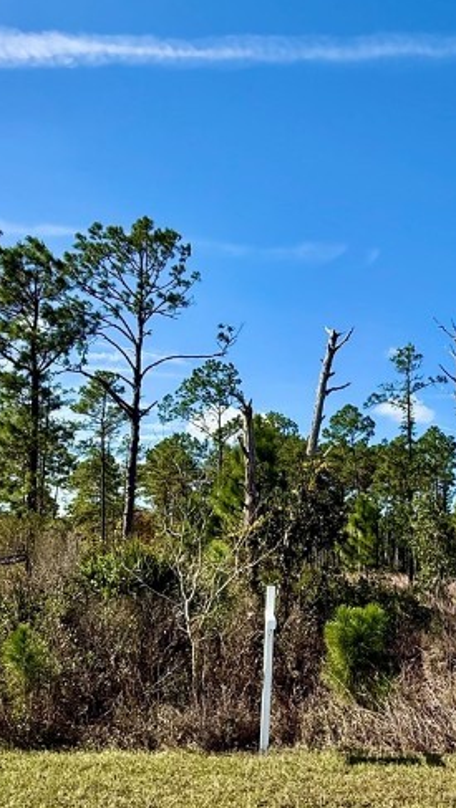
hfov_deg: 36.2
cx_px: 318
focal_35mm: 32
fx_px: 687
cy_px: 467
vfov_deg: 60.7
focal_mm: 2.22
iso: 50
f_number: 2.2
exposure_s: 1/1613
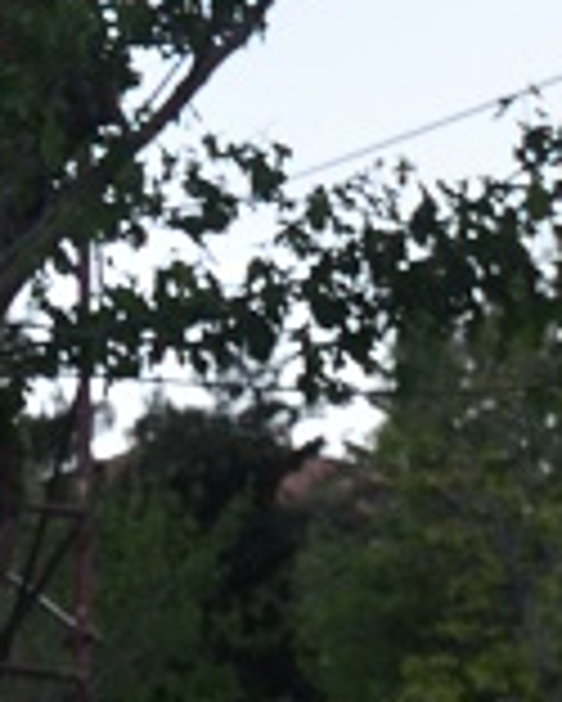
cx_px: -812
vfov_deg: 8.9
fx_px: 4487
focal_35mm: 216
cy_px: 677
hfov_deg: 6.8
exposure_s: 1/60
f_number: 5.6
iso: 400
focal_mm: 24
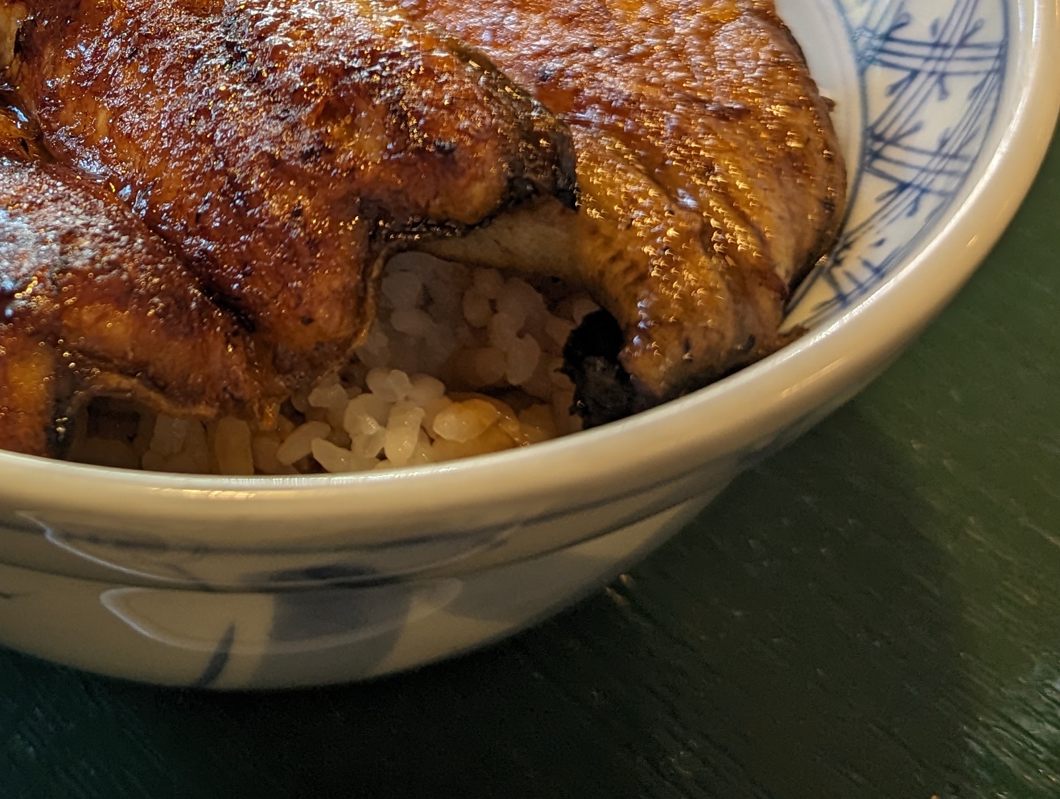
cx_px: -24
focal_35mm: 61
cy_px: -1
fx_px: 1871
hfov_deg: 29.4
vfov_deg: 23.1
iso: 69
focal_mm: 6.81
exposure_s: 1/45.1
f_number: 1.85
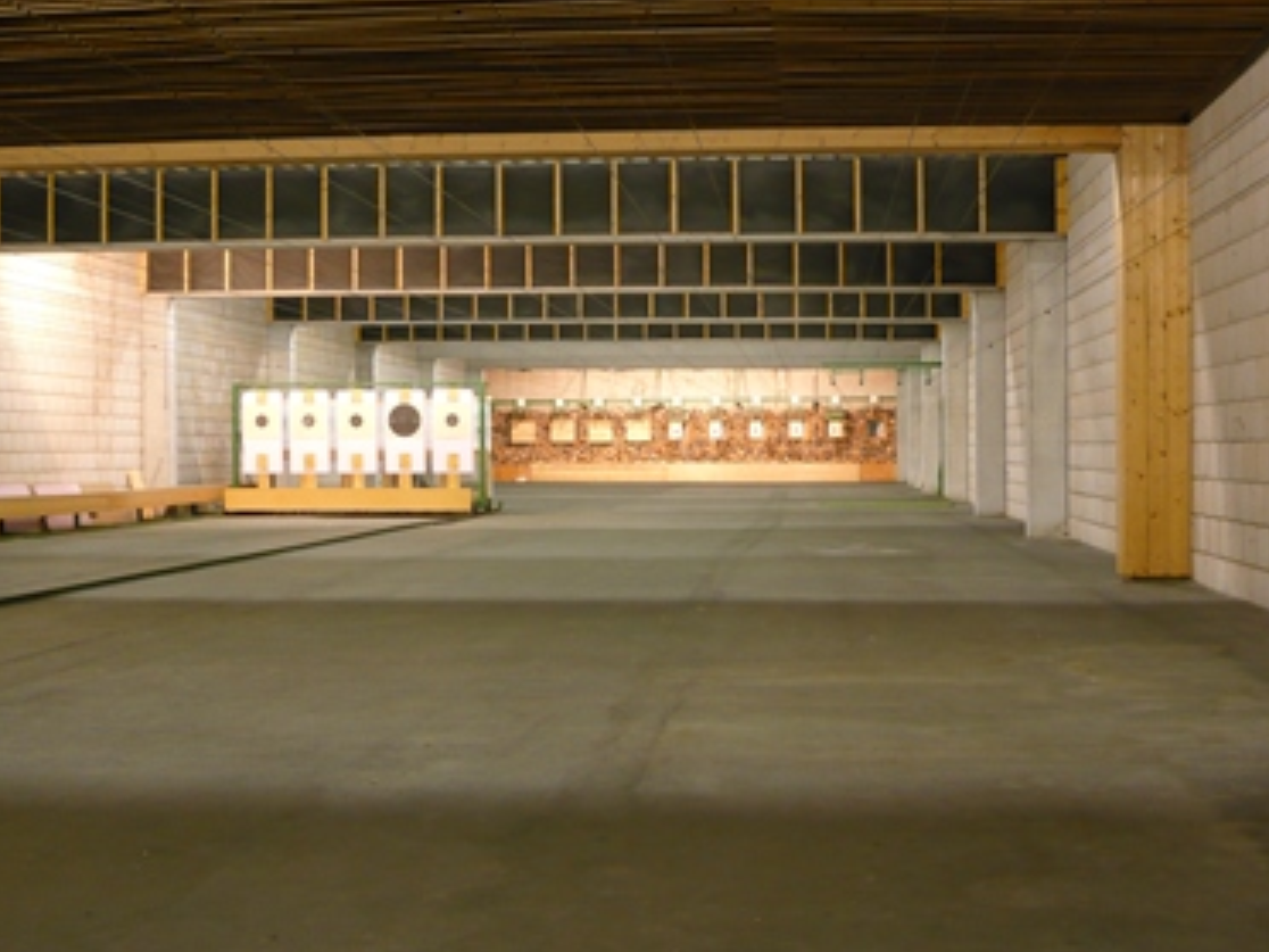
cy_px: 461
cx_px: 655
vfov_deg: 33.6
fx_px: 1576
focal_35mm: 43
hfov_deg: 43.8
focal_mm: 6.6
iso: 200
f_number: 3.3
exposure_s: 1/8
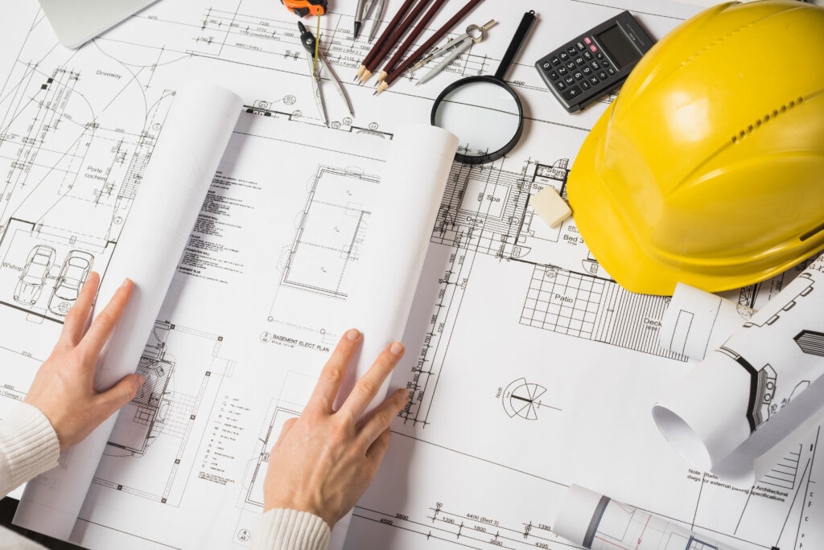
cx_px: 412
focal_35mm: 50
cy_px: 275
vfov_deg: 27.0
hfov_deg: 39.6
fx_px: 1145
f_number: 10
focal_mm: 50
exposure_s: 1/160
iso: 100
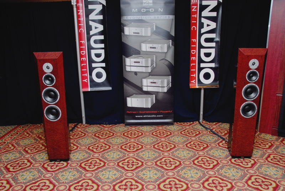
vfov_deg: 48.1
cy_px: 96
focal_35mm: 27
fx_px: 214
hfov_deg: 67.3
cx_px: 142
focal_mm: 18
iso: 320
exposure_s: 1/60
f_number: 5.6
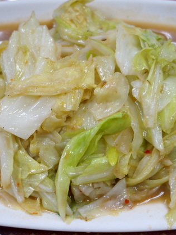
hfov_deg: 28.7
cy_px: 118
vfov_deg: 37.7
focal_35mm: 51
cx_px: 89
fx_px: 344
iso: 400
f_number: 4
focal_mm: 23
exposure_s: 1/60
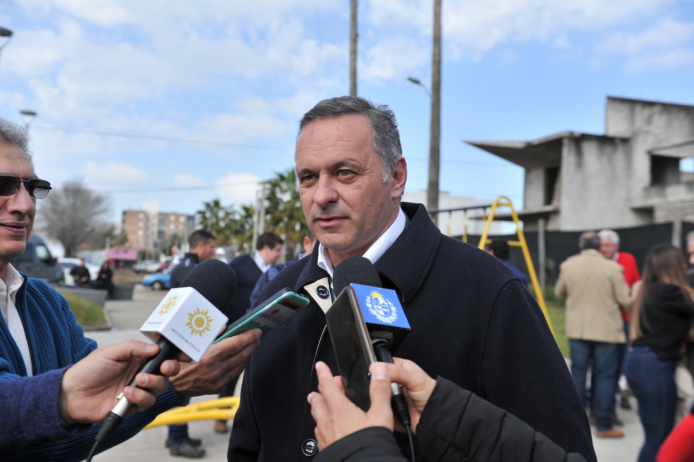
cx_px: 347
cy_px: 231
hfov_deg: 50.7
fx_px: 732
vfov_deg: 35.0
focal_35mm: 38
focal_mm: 38
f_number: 4.5
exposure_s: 1/1000
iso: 200
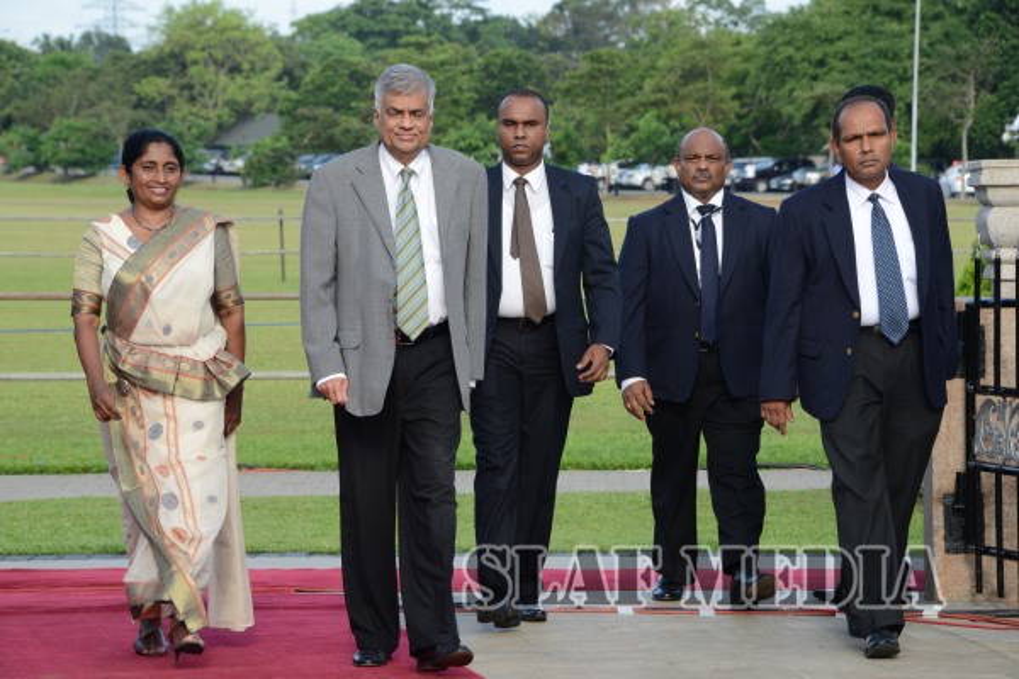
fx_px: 5095
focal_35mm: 180
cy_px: 340
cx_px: 510
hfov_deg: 11.4
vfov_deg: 7.6
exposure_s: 1/125
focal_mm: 180
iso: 400
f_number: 13
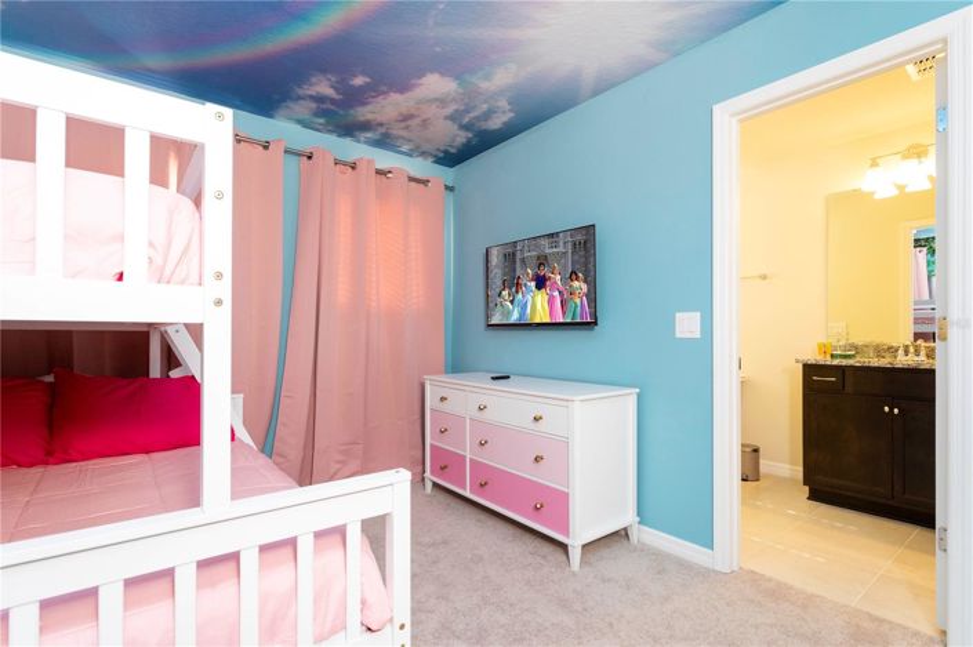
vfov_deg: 70.4
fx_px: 459
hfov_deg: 93.3
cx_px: 486
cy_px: 324
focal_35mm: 17
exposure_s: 1/30
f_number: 10
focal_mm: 17
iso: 1250
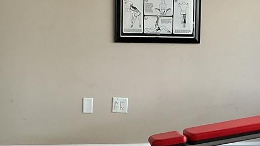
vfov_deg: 11.1
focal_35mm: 108
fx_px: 744
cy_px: 134
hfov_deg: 19.7
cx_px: 188
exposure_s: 1/60
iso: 40
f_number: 1.8
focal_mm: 3
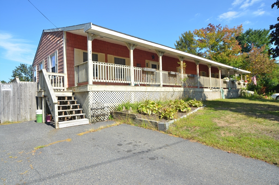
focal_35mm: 22
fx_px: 174
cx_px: 140
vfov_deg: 55.9
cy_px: 92
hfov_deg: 77.4
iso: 160
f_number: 8
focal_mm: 15
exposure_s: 1/250
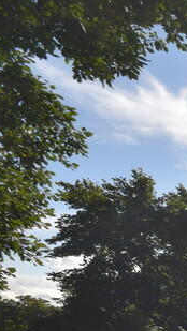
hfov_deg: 12.4
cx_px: 528
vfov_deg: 34.4
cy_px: 365
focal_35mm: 52
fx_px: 458
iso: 100
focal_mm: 10
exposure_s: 1/200
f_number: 9
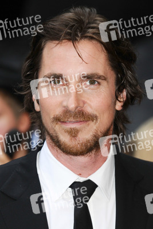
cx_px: 76
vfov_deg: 10.5
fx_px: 1242
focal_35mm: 195
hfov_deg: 7.0
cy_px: 114
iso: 320
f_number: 4
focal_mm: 130
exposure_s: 1/200
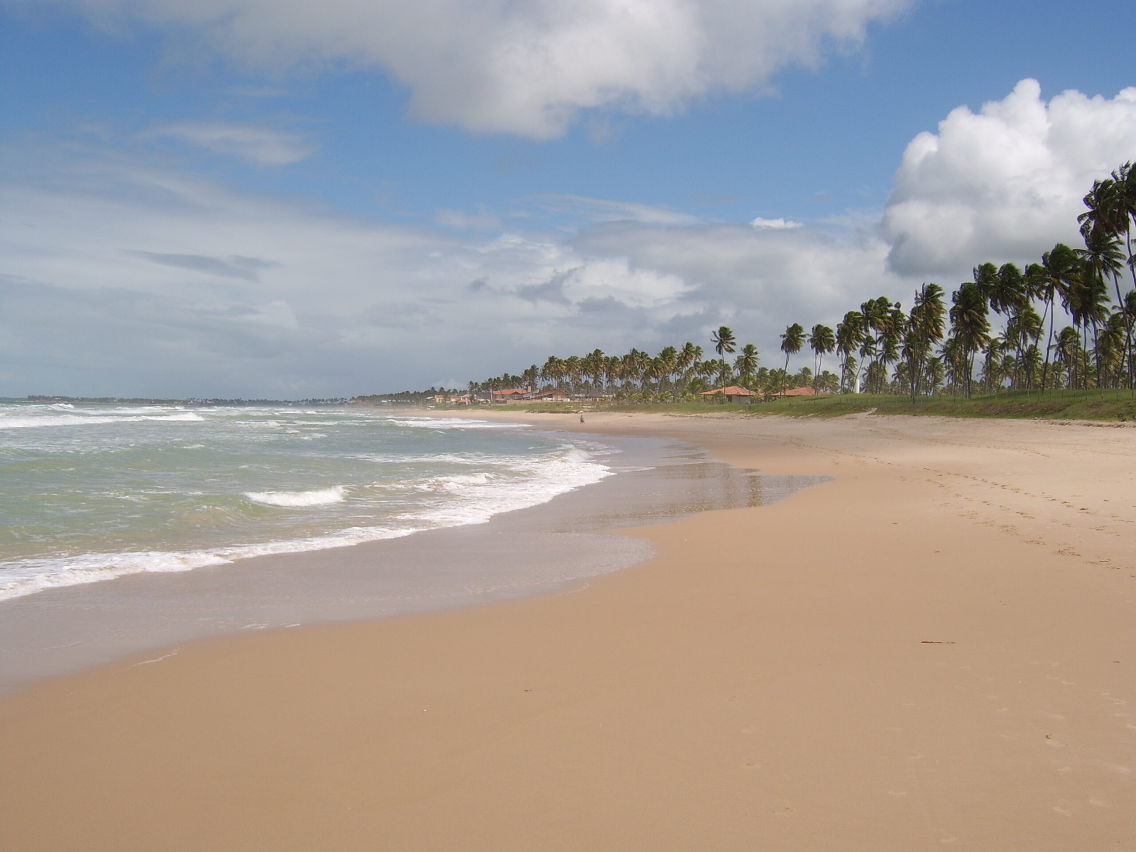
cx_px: 568
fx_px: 1017
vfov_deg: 45.4
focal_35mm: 31
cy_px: 426
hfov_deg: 58.4
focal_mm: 8.13
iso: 71
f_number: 6.7
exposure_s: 1/500
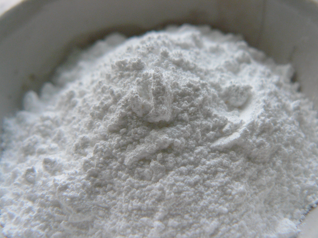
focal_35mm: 36
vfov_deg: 39.7
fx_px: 331
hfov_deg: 51.4
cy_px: 119
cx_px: 159
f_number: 2.8
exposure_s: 1/60
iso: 200
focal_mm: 6
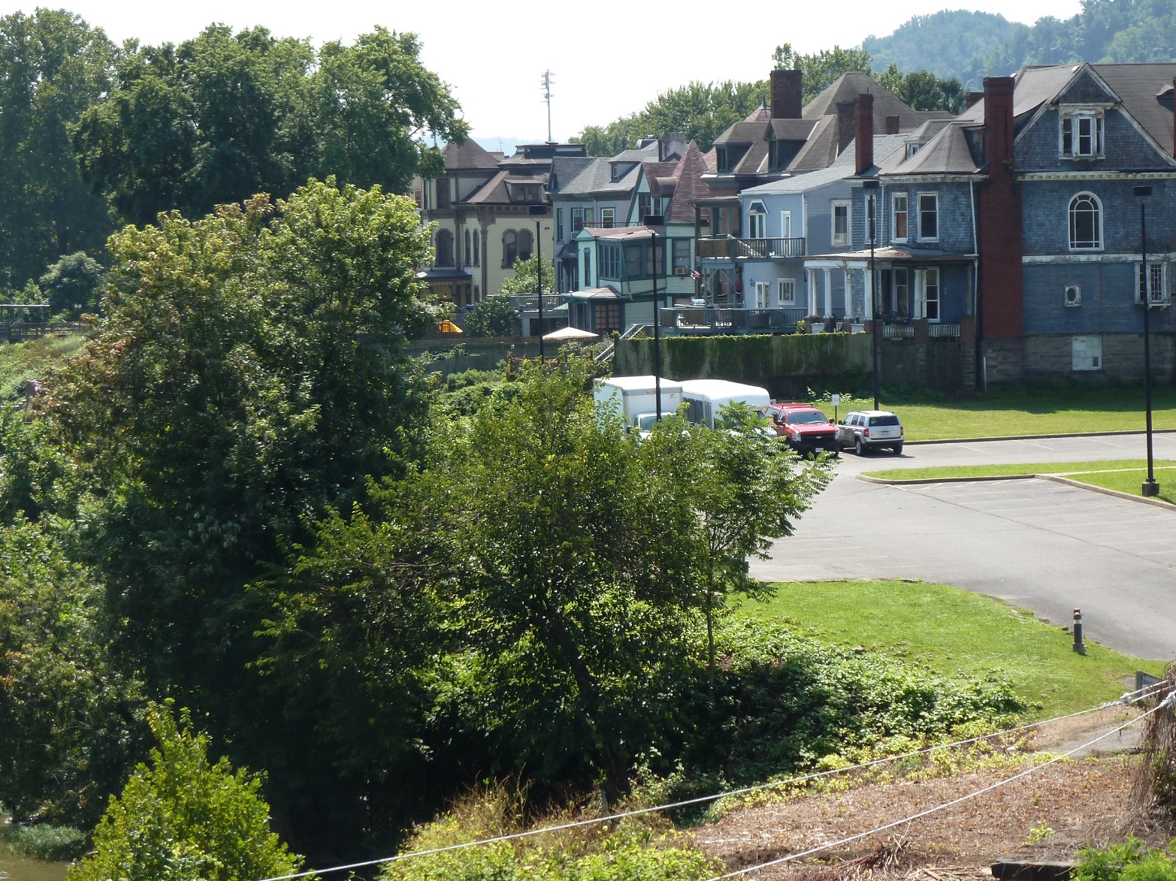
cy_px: 413
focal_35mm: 130
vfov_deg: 11.4
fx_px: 4415
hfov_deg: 15.2
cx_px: 597
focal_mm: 20.2
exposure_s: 1/200
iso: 100
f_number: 5.1
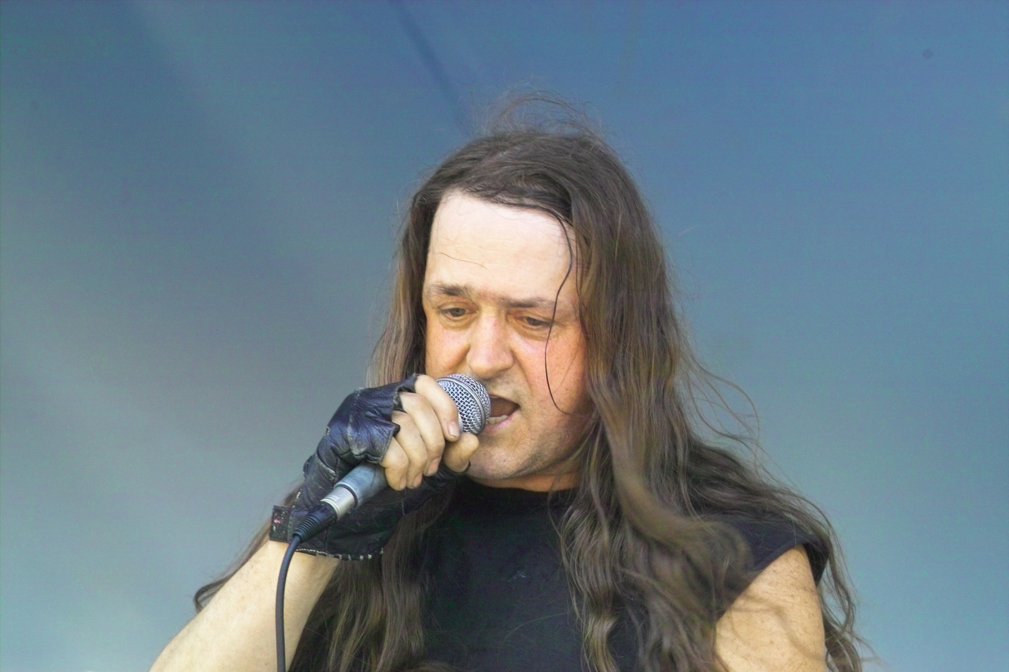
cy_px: 336
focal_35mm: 179
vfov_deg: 7.7
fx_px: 5017
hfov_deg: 11.5
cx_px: 504
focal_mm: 105
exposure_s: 1/180
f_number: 4
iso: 200
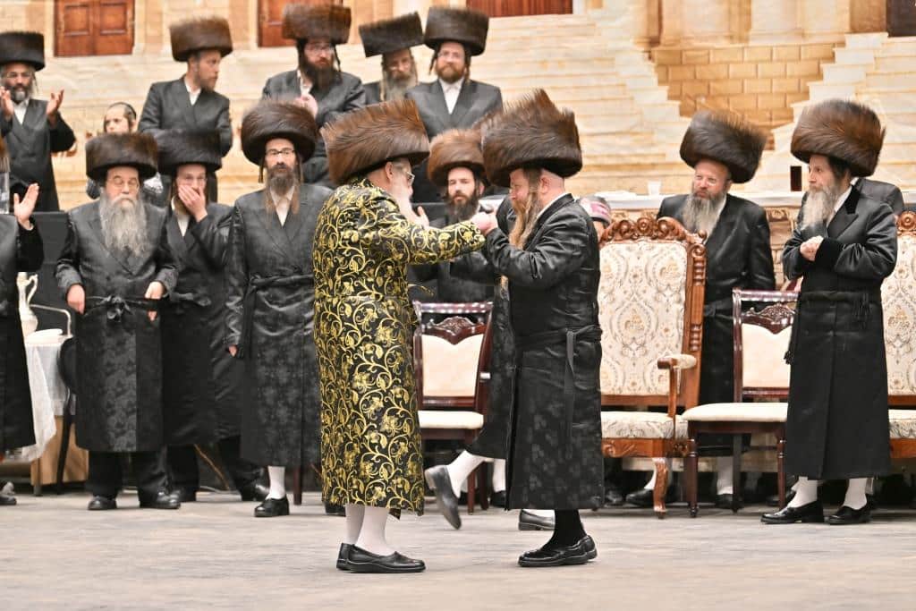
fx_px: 3435
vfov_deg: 10.2
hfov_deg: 15.2
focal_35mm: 135
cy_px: 306
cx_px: 458
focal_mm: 135
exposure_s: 1/200
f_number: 2.8
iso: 320
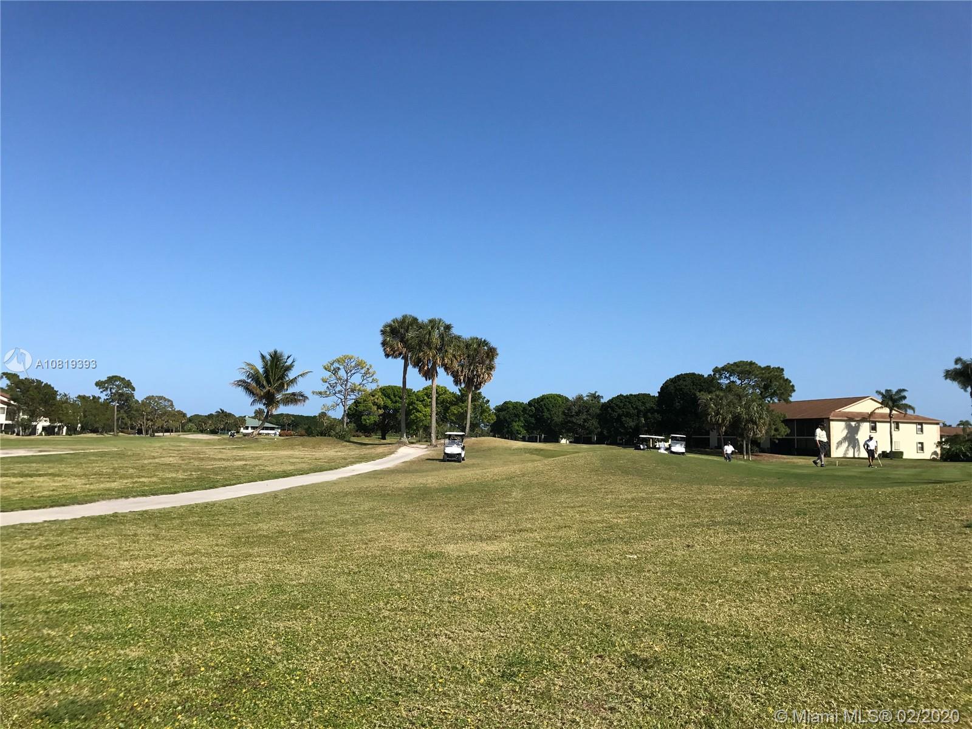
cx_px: 486
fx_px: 786
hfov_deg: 63.4
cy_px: 364
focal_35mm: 28
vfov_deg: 49.7
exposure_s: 1/2907
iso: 20
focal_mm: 3.99
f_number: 1.8
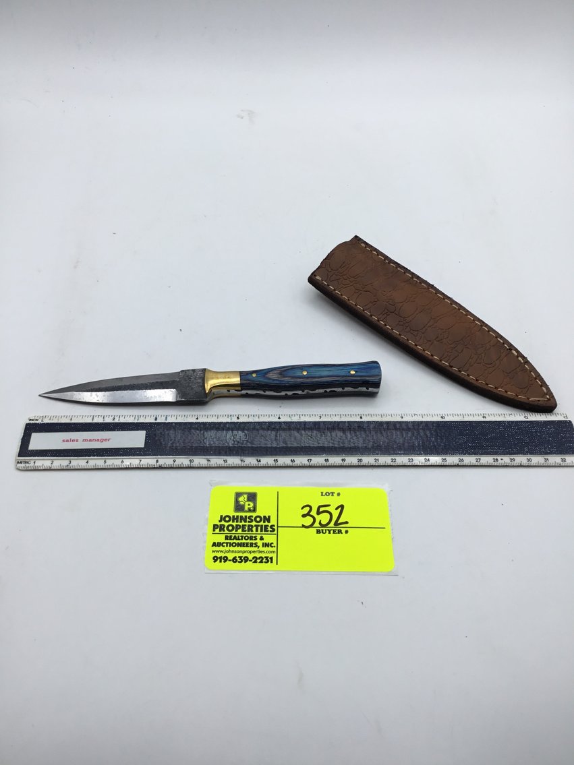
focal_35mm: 31
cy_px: 382
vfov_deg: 58.4
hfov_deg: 45.4
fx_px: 686
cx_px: 287
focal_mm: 3.3
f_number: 2.4
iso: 25
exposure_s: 1/138
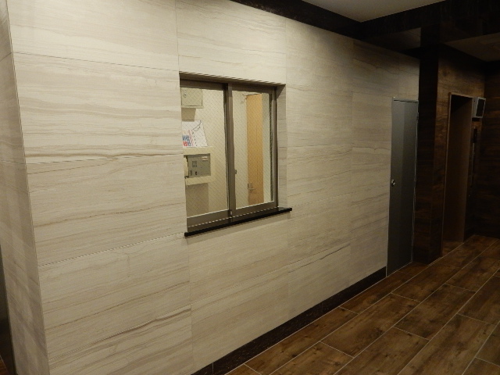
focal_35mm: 25
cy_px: 188
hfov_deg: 69.4
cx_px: 250
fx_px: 361
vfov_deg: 54.9
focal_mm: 4.5
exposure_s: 1/20
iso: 400
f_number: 3.7
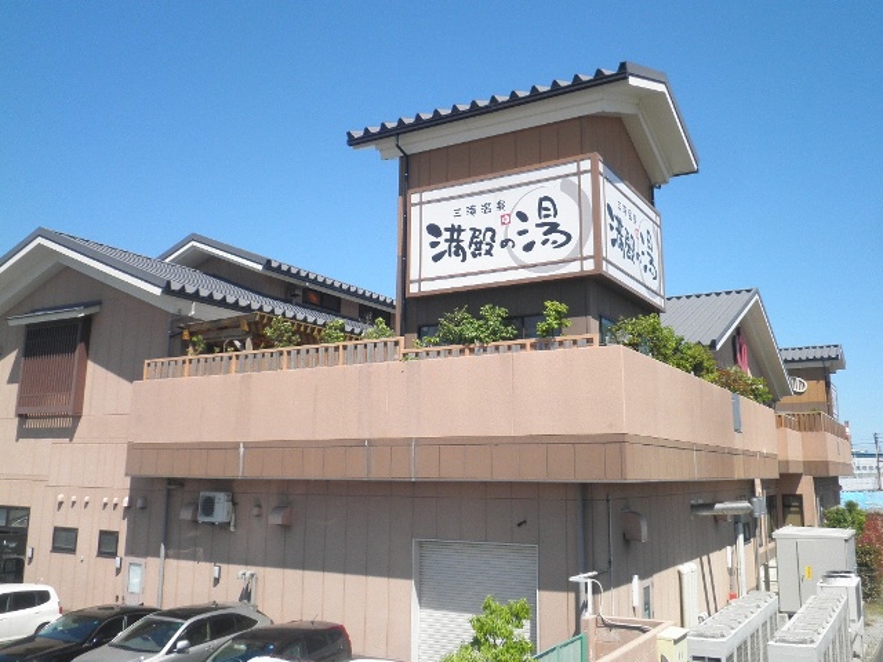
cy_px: 331
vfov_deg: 53.1
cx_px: 442
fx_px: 663
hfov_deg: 67.3
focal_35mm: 26
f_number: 7.9
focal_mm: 4.7
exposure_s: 1/125
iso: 64
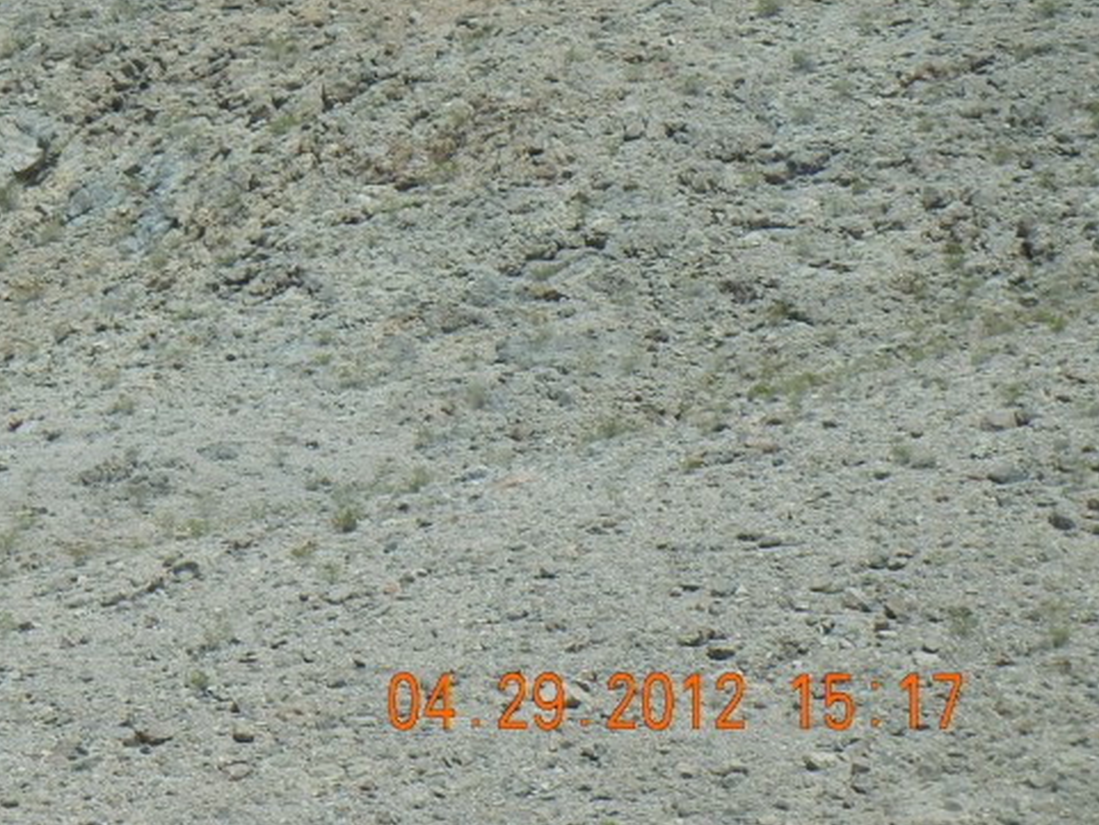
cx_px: -64
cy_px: 7
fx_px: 7844
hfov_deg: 8.0
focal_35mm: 247
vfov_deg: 6.0
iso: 160
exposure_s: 1/740
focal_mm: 20.9
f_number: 4.6
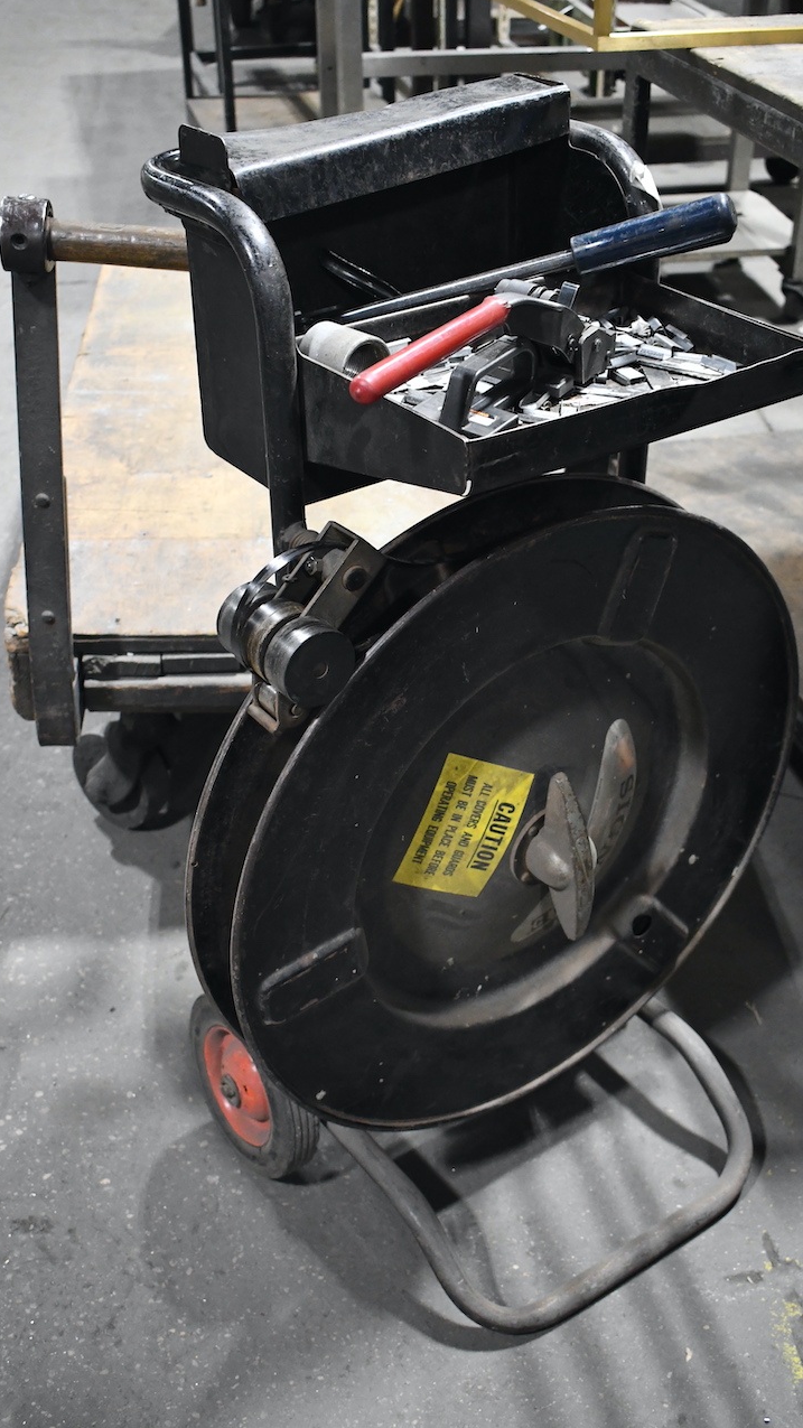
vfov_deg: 49.4
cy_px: 713
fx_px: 1552
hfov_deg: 29.0
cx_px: 421
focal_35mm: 41
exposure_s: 1/80
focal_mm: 26
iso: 3200
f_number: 4
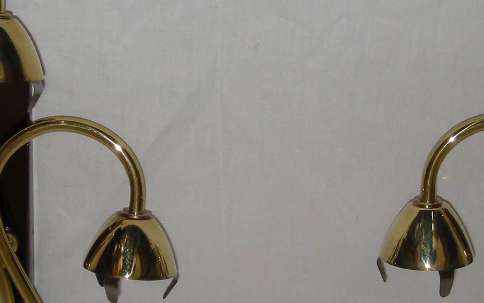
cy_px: 210
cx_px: 246
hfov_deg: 22.8
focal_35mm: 91
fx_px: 1201
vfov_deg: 14.3
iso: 50
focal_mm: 5.7
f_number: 2.8
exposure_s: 1/43.5
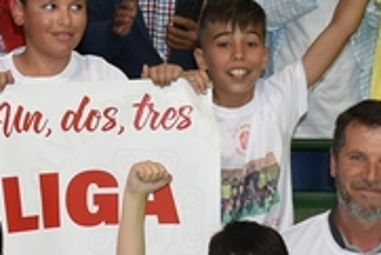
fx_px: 2055
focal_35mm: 194
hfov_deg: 10.2
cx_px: -232
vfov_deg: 7.1
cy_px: 150
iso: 800
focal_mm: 26
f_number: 4.5
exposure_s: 1/80
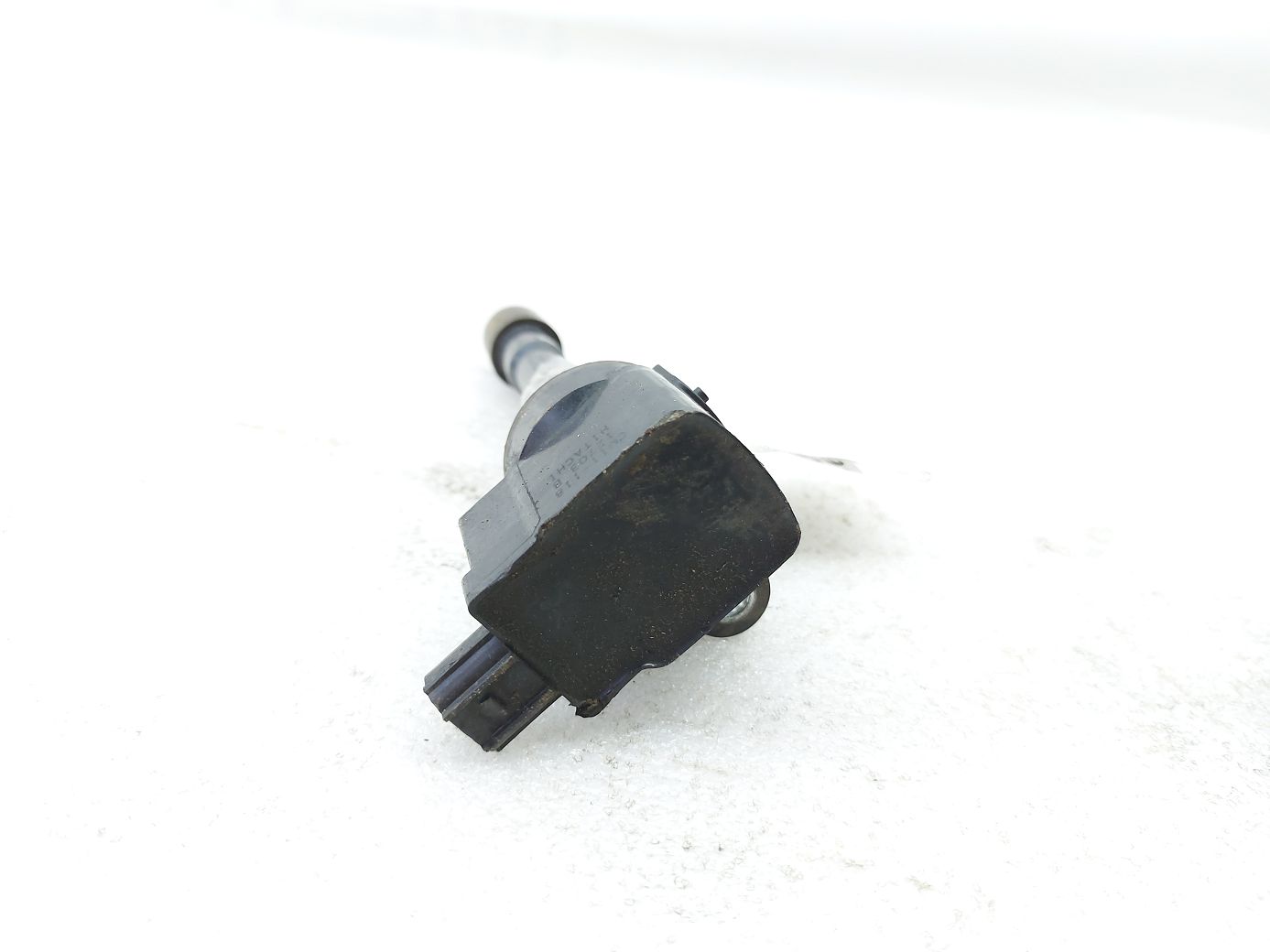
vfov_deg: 56.8
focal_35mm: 24
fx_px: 880
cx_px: 635
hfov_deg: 71.6
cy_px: 476
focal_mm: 5.23
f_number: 1.8
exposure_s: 1/50
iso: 160
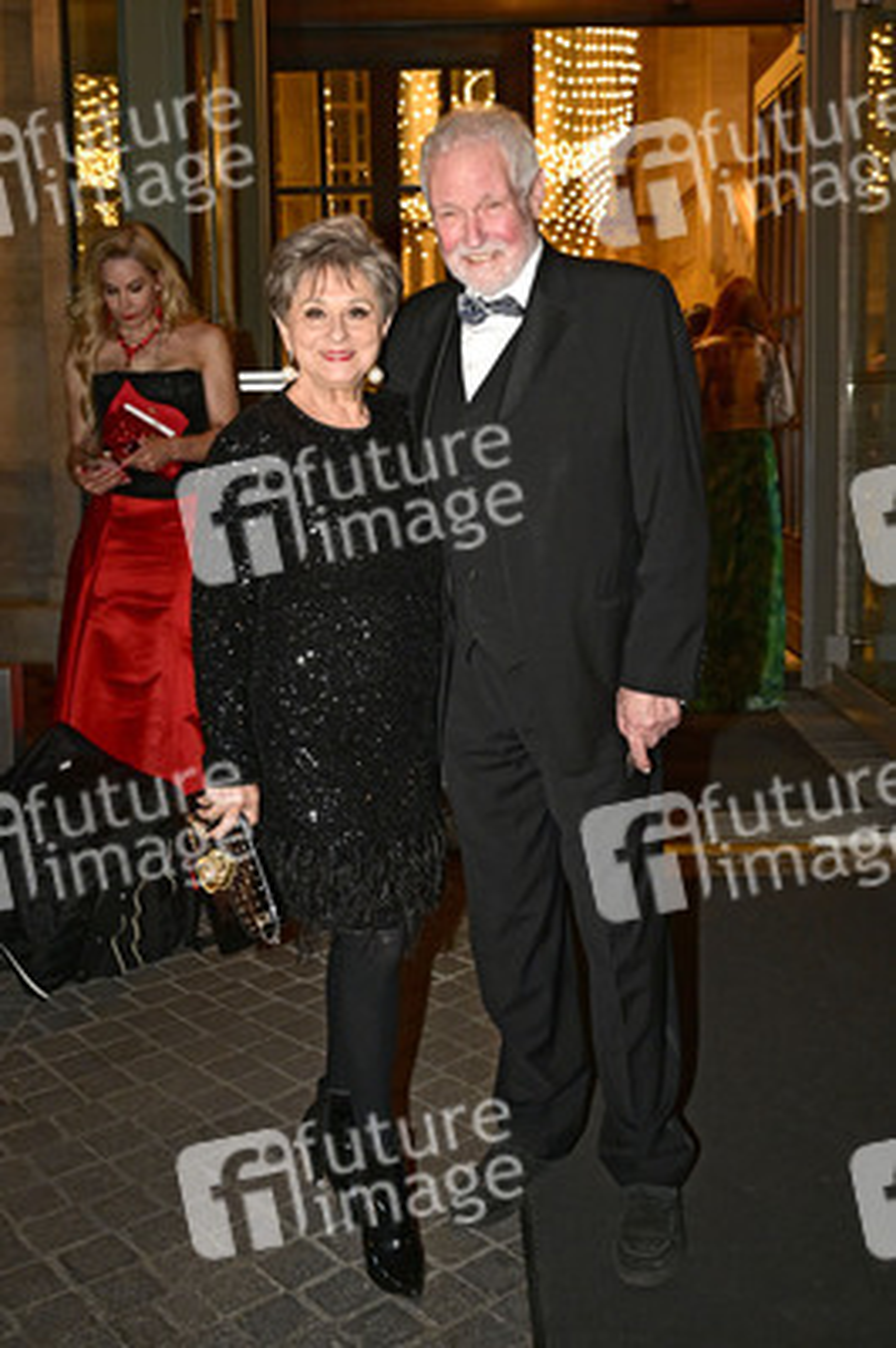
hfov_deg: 38.8
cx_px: 448
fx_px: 1271
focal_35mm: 34
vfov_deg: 55.8
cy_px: 674
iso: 5000
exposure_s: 1/200
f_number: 4.5
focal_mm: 34
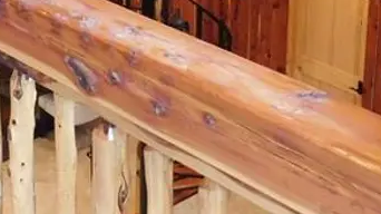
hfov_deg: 24.0
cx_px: 104
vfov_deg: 12.6
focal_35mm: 88
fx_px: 889
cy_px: -163
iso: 400
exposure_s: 1/13
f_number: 3
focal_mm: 4
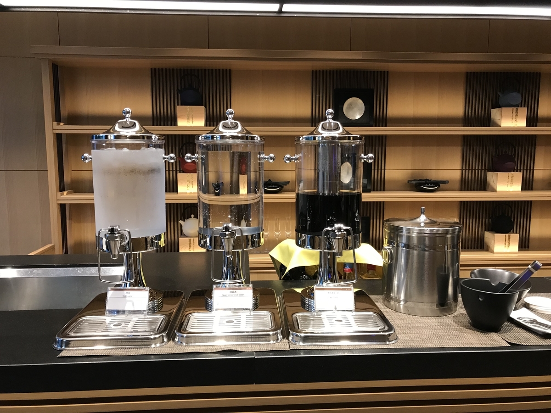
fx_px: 446
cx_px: 276
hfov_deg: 63.4
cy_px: 206
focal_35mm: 28
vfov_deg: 49.7
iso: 40
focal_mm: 3.99
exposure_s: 1/19
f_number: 1.8
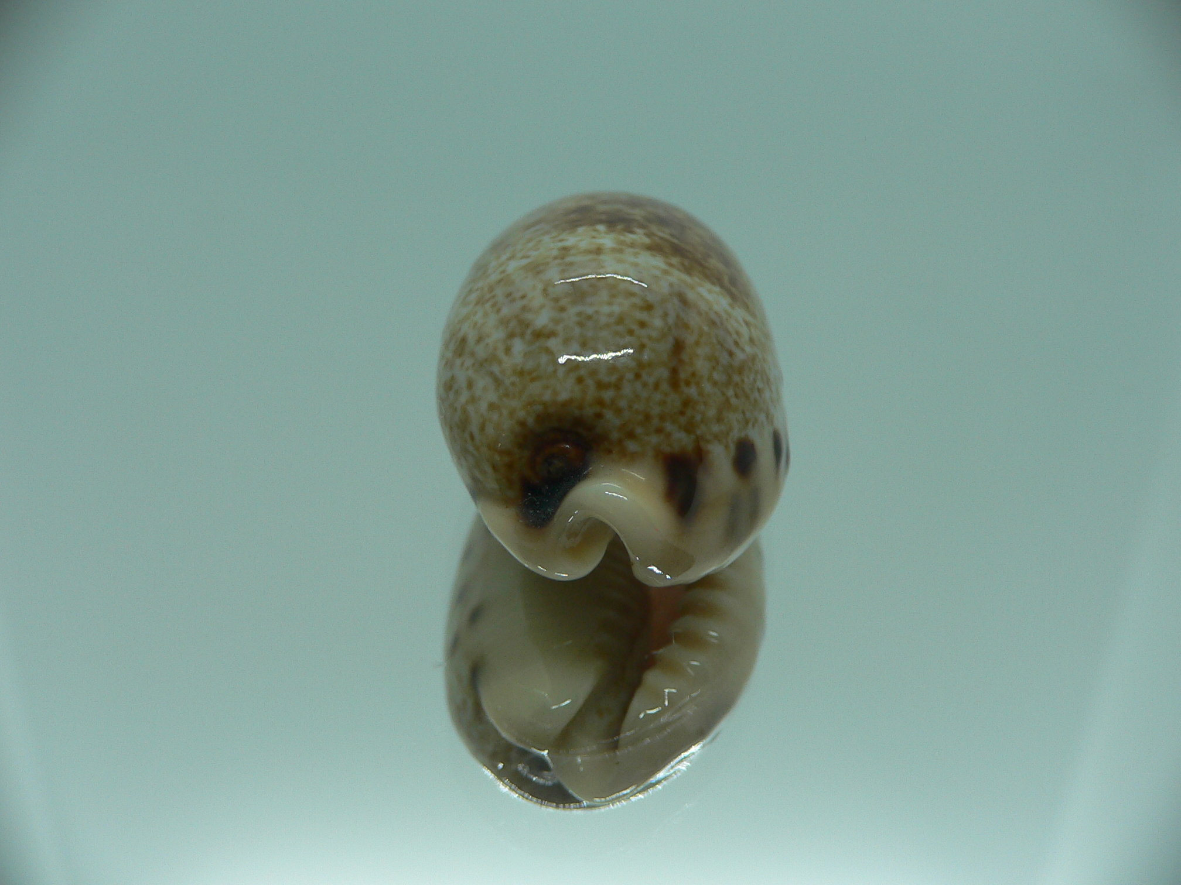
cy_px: 442
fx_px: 1194
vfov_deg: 40.7
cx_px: 590
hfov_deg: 52.6
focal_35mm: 35
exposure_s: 1/80
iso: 80
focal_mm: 4.6
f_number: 2.8
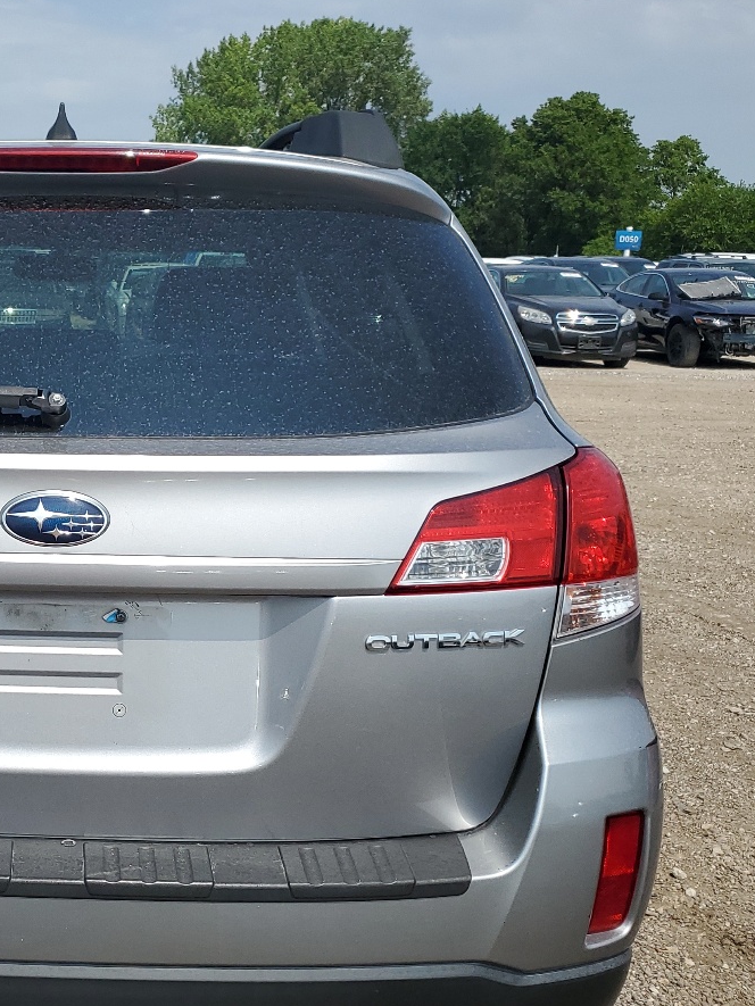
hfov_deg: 29.2
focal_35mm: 47
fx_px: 1366
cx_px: 25
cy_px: 557
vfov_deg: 40.4
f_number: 1.5
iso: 50
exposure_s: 1/5000
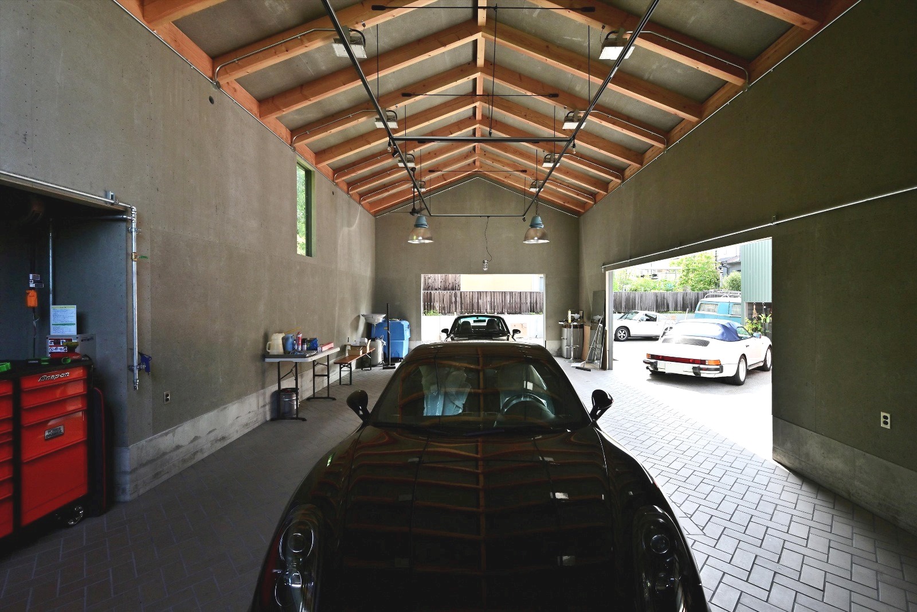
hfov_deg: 104.2
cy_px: 306
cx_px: 458
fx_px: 357
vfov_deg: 81.2
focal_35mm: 14
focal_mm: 14
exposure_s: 1/125
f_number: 8
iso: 160
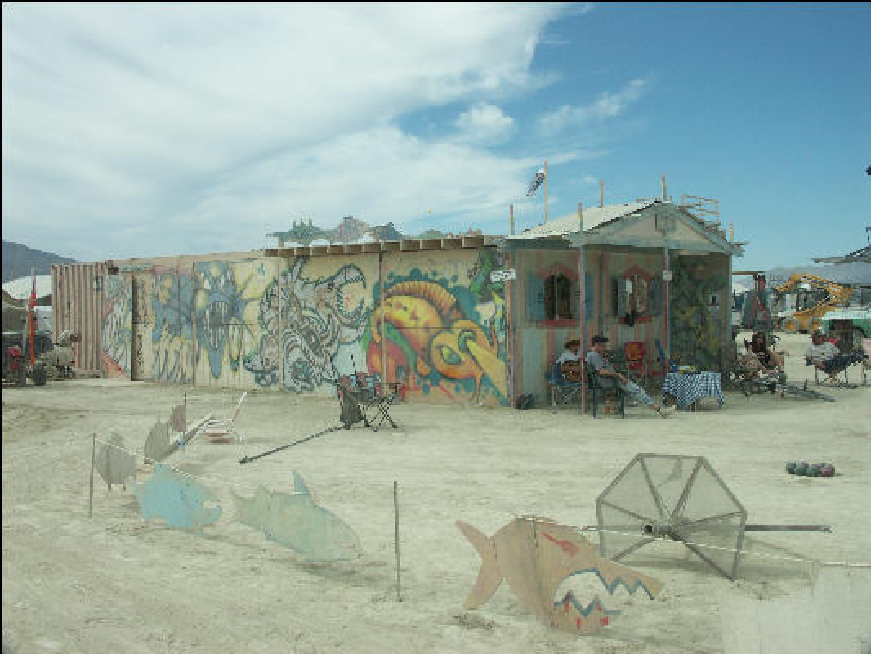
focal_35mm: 38
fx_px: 956
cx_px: 436
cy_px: 327
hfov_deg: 49.0
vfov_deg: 37.7
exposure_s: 1/500
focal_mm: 9.8
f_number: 9
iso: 100
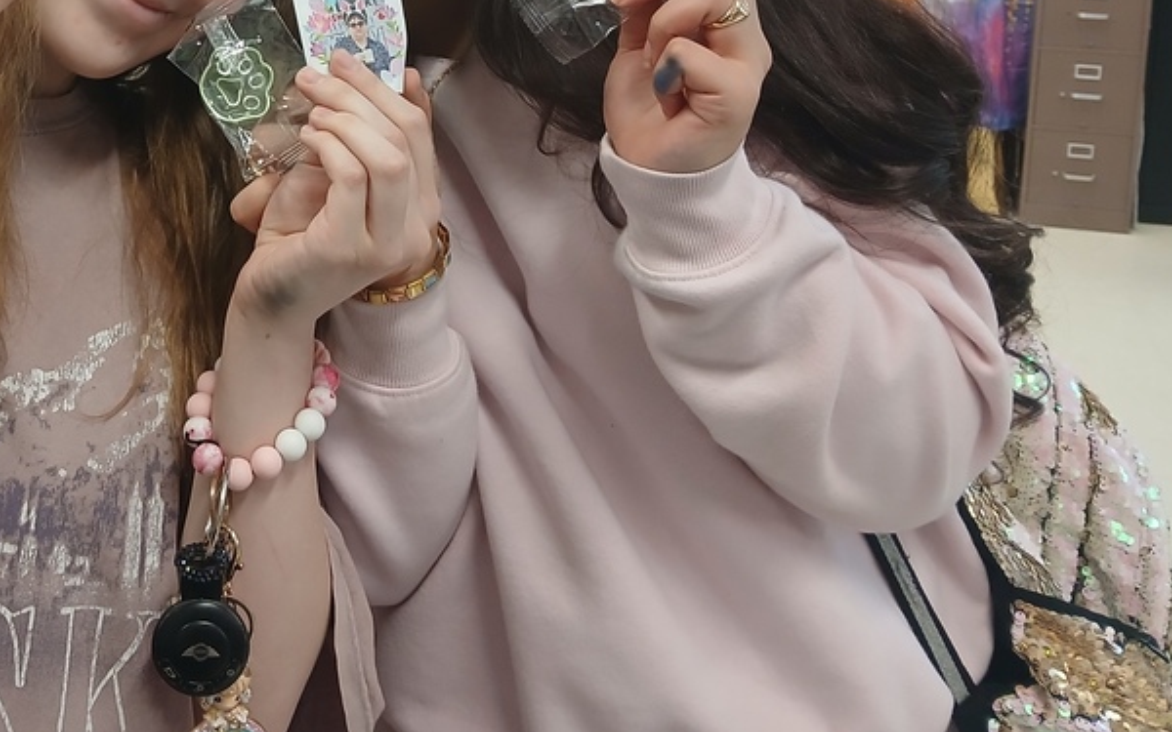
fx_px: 1501
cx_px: 230
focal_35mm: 47
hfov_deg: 40.8
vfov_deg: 26.1
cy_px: 12
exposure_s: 1/60
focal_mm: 3.98
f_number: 1.8
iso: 250
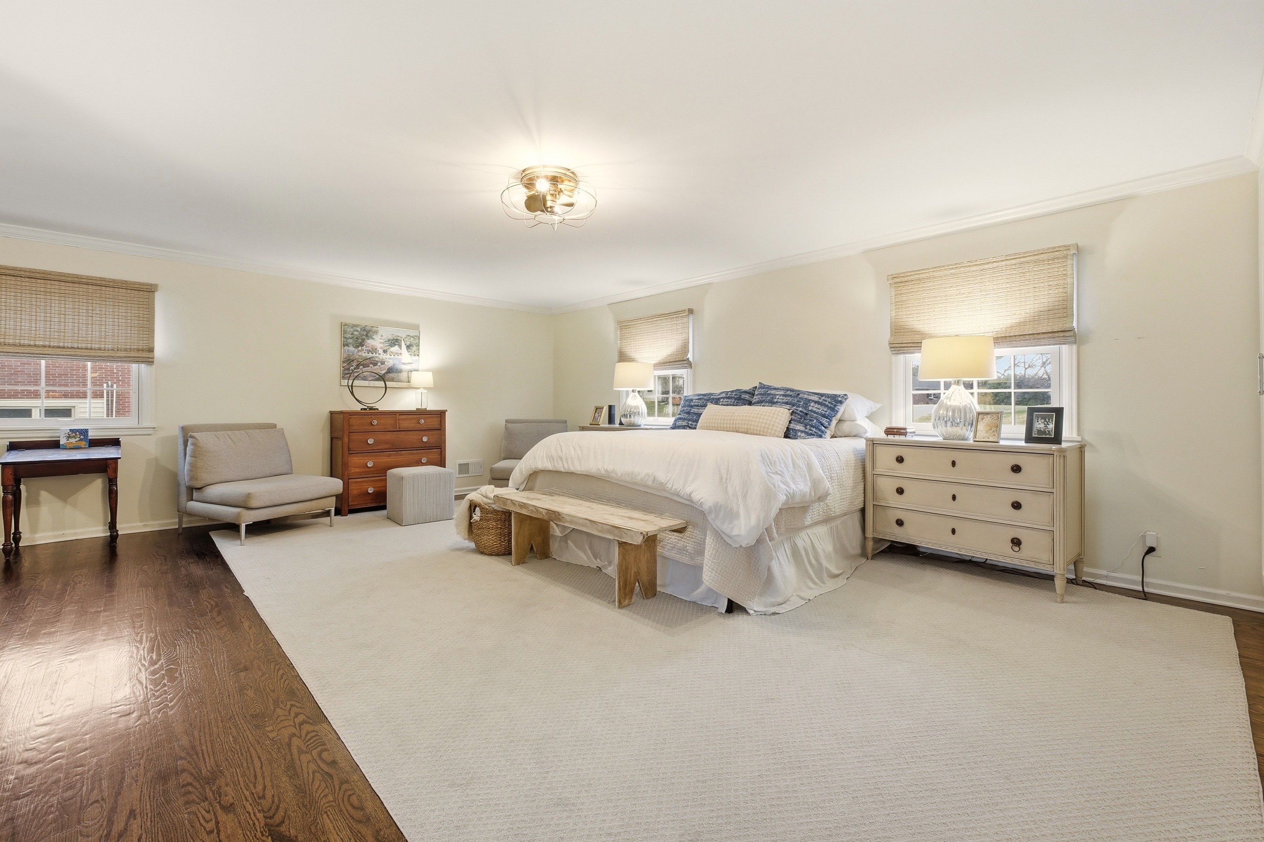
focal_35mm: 15
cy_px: 421
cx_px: 632
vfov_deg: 77.3
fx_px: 526
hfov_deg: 100.4
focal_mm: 10
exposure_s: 1/60
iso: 400
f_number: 9
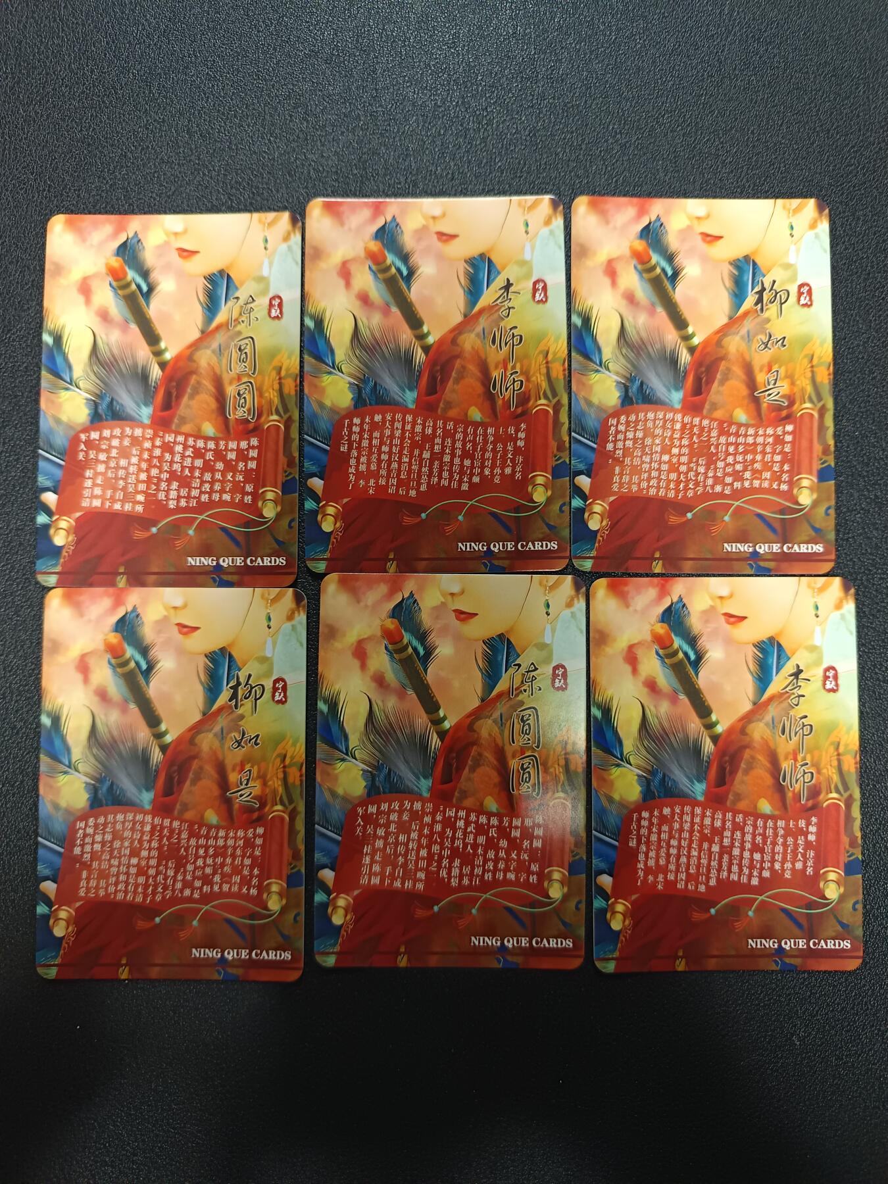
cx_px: 444
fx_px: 821
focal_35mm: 24
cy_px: 592
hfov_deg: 56.8
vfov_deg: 71.6
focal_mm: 5.31
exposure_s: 1/50
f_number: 1.7
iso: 787
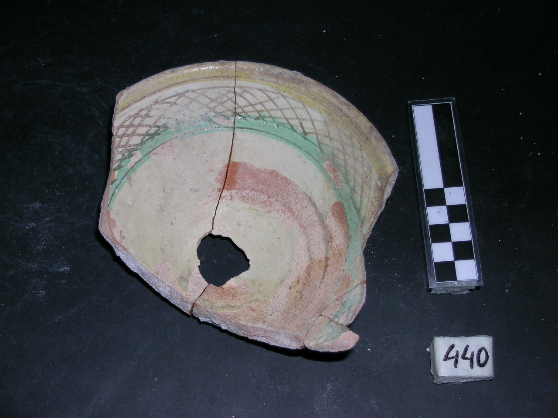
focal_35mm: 50
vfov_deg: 29.1
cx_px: 279
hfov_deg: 38.2
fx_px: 806
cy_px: 209
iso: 50
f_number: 3.4
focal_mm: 10.3
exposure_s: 1/60.1
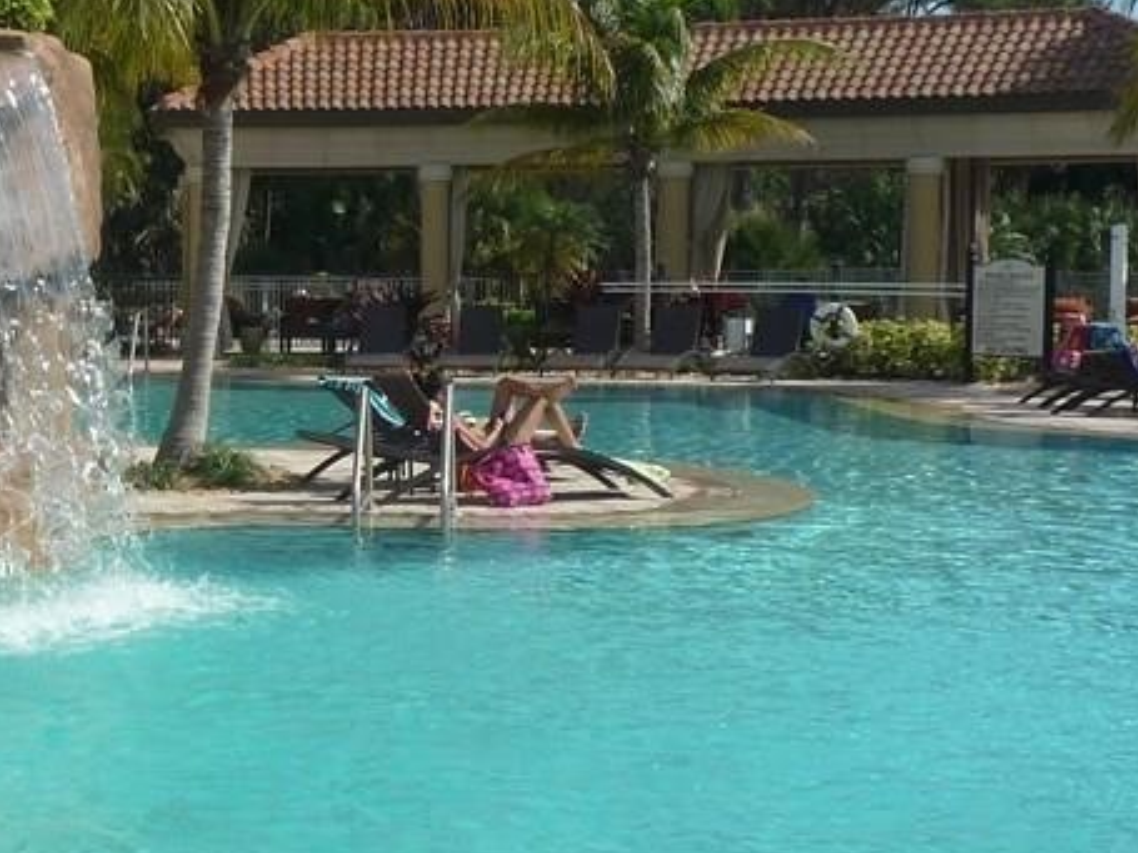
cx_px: -90
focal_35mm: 81
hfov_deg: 22.8
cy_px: 430
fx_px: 2662
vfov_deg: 18.2
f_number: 5.6
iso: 100
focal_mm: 5.3
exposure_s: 1/800
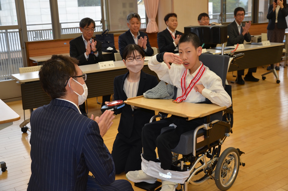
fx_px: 335
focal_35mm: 42
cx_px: 144
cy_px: 96
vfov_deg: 31.8
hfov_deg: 46.5
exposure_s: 1/125
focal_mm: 28
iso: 320
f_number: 4
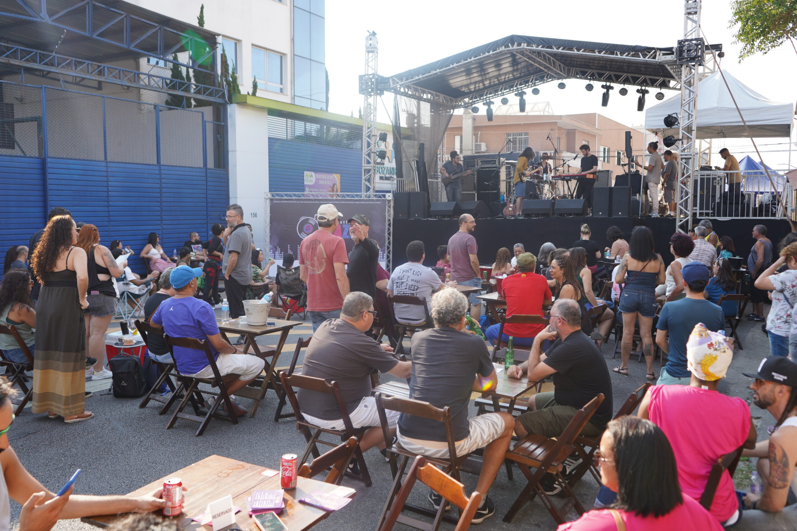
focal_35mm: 32
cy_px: 266
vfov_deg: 41.1
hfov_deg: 58.7
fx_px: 708
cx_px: 398
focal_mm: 32
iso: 100
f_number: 4
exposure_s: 1/160
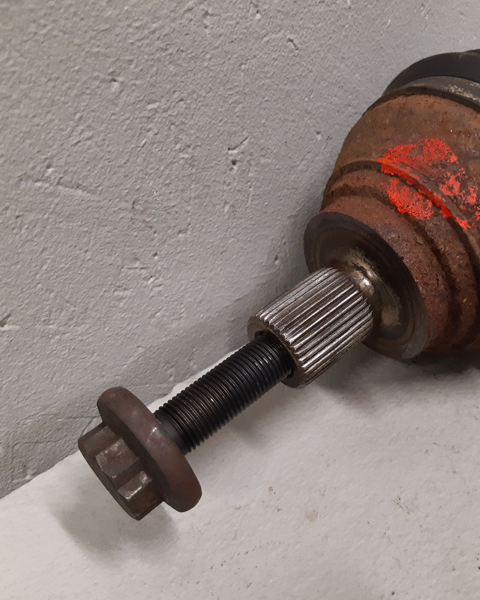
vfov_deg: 52.8
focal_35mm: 34
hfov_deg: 42.2
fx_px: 604
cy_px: 300
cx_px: 353
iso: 200
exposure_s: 1/50
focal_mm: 3.93
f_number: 1.7
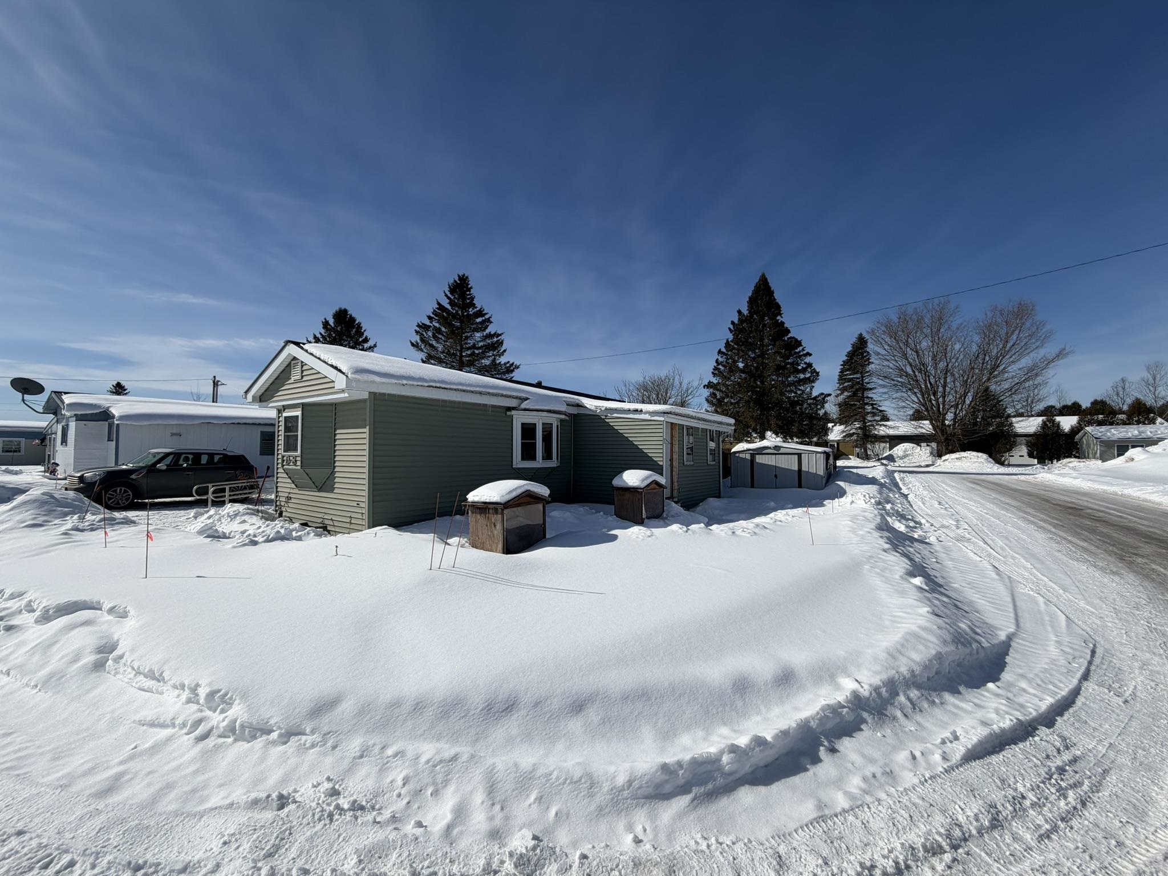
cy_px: 438
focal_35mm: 14
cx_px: 584
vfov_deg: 85.7
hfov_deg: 102.1
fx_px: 472
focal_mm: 2.22
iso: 25
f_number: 2.2
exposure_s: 1/2717
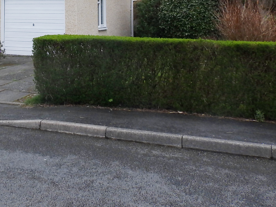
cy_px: -26
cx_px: 32
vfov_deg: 25.4
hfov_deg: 34.3
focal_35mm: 53
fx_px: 423
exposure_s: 1/320
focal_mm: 4
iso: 80
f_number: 4.5
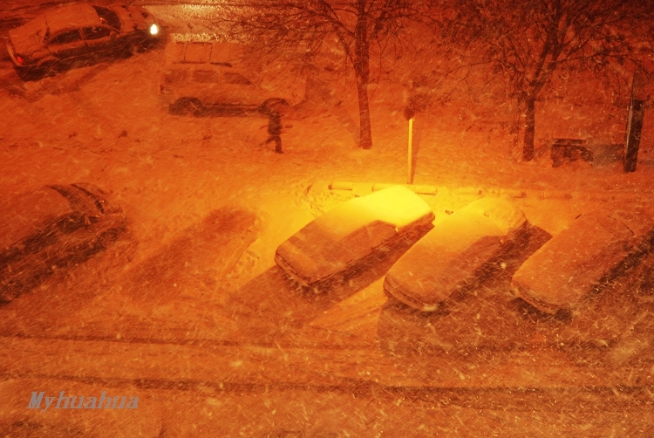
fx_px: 1637
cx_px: 327
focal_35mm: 90
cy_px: 219
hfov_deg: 22.6
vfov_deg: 15.2
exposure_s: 1/15
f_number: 4.5
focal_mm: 60
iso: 500
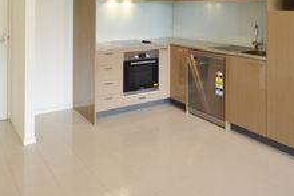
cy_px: 11
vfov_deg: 37.8
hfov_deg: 58.0
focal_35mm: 32
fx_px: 261
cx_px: 112
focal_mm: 10
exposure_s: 1/60
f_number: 6.3
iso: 400
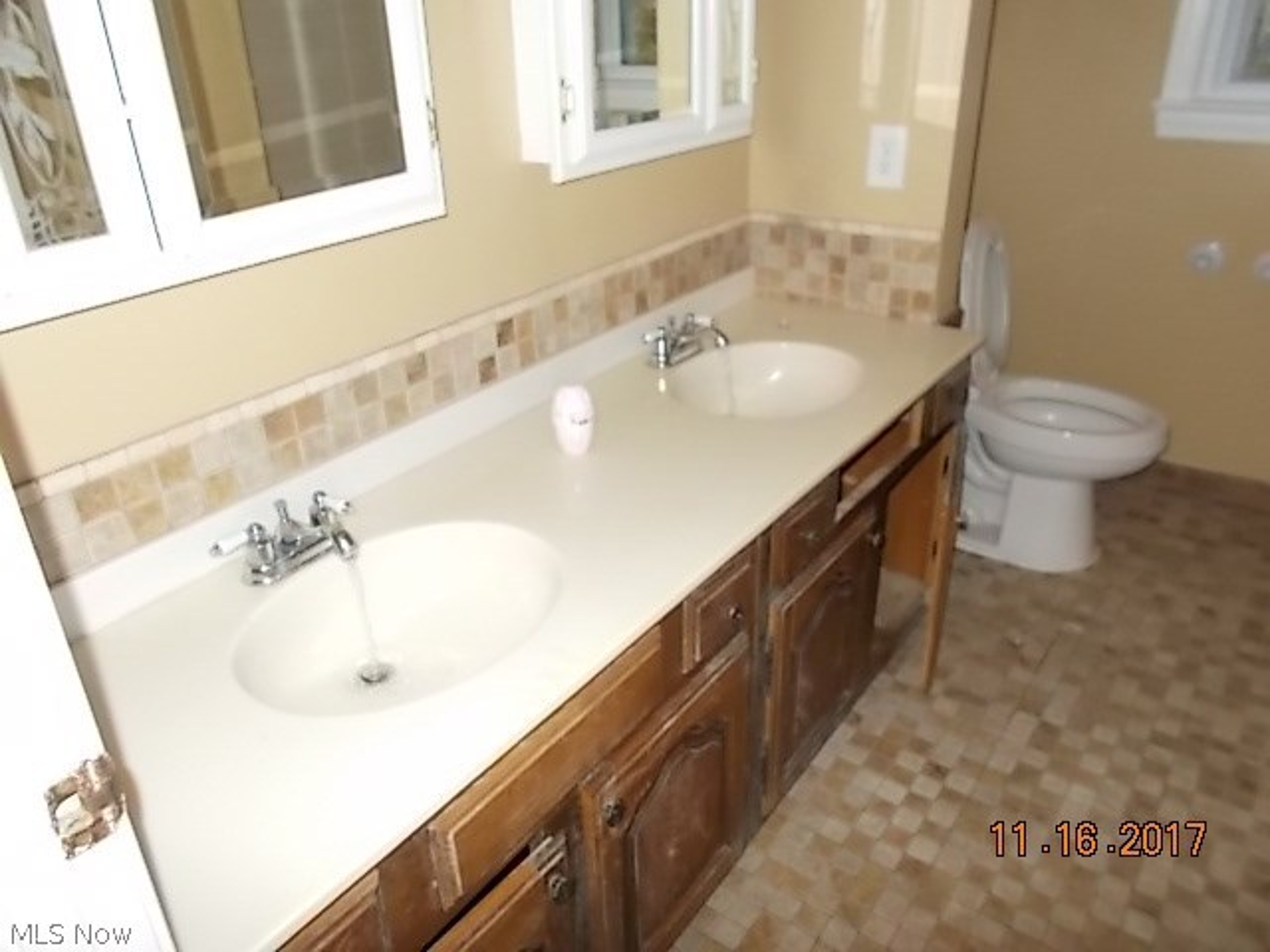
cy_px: 476
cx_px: 635
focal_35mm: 26
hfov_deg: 67.3
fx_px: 954
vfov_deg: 53.1
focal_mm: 4.6
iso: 200
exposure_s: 1/25
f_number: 3.2
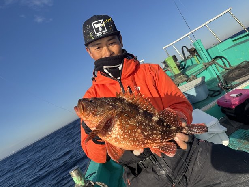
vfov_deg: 54.9
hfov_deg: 69.3
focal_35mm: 25
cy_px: 96
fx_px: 180
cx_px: 129
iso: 80
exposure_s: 1/3802
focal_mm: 6.76
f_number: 1.78
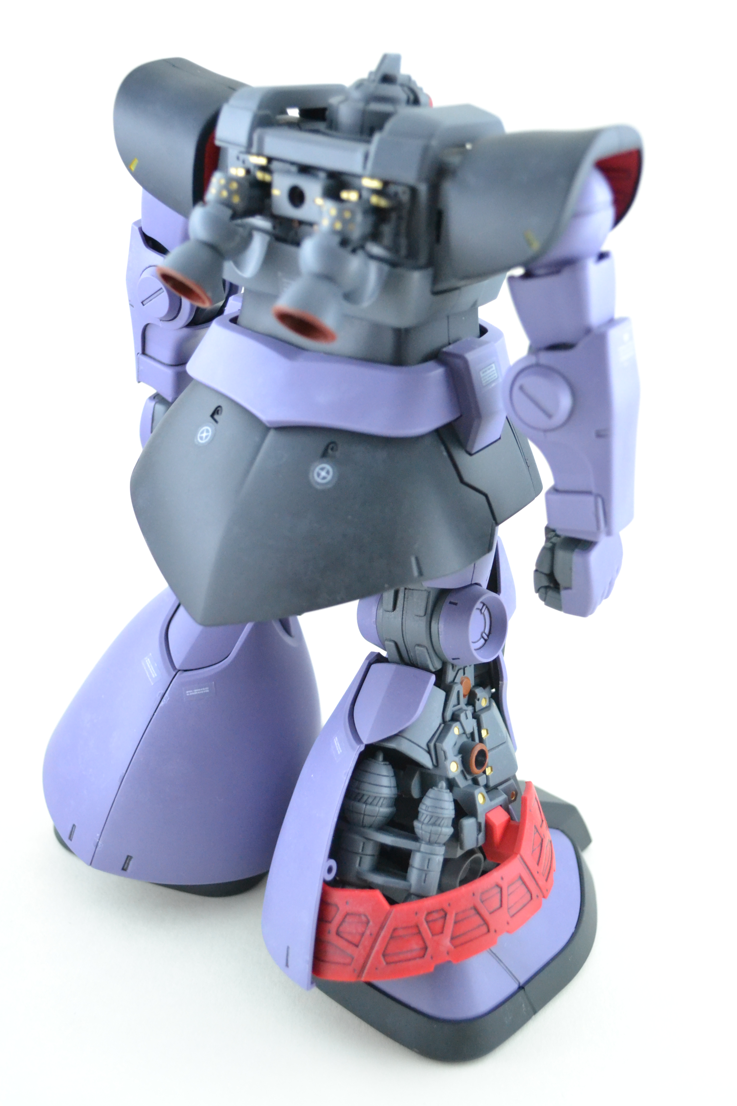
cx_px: 368
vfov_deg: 46.4
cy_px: 553
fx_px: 1290
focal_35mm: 42
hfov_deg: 31.9
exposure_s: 1/200
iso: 3200
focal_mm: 28
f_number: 4.5
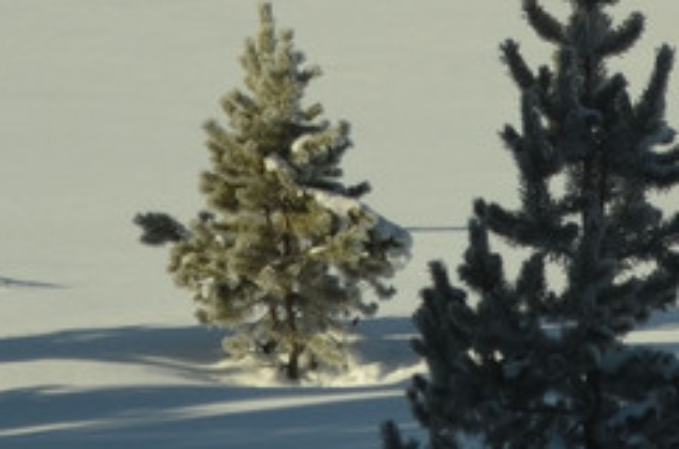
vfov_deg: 3.0
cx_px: 881
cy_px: -390
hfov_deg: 4.5
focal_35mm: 453
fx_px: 8517
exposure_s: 1/250
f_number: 8
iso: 180
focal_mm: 55
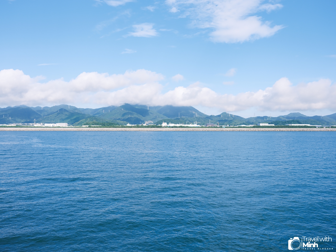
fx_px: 349
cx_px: 168
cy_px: 126
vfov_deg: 39.7
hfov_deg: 51.4
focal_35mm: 36
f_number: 5.6
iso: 200
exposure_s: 1/640
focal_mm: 45
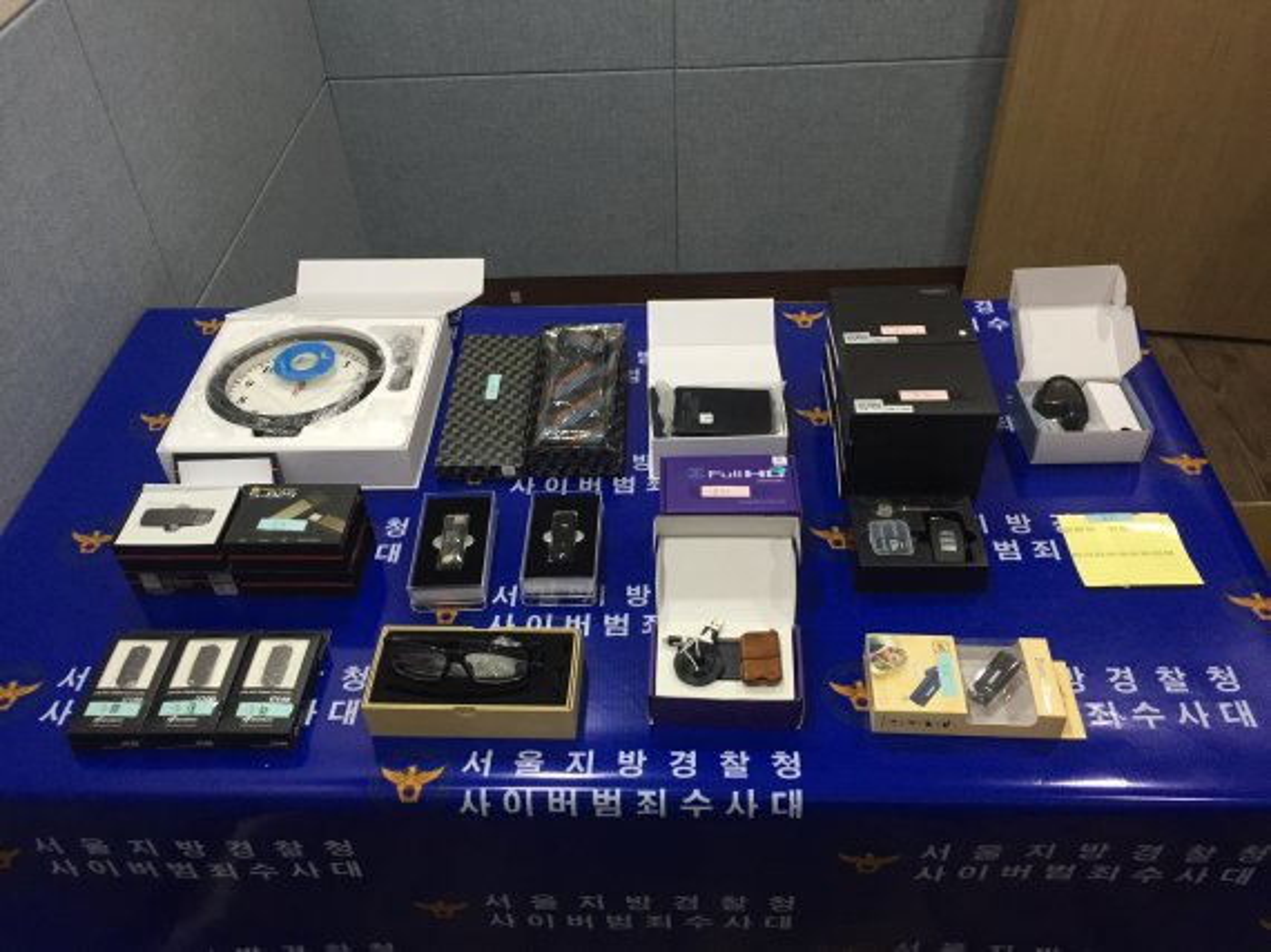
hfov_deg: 61.7
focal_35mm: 29
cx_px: 636
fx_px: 1064
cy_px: 476
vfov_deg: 48.2
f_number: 2.2
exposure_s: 1/30
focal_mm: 4.15
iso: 50
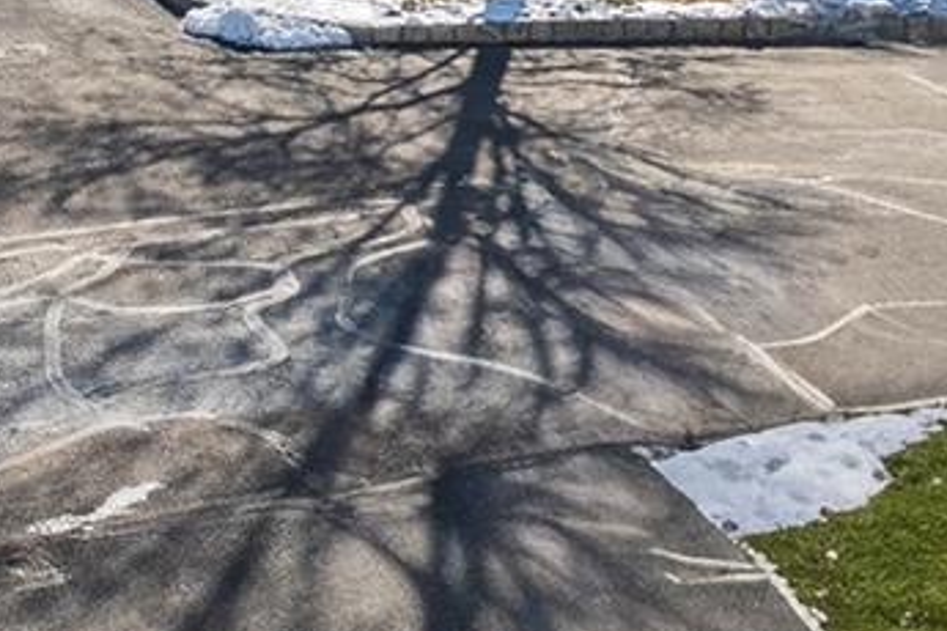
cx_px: 1169
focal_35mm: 89
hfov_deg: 21.1
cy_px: -484
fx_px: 2341
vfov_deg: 13.8
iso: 100
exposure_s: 1/250
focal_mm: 10
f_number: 8
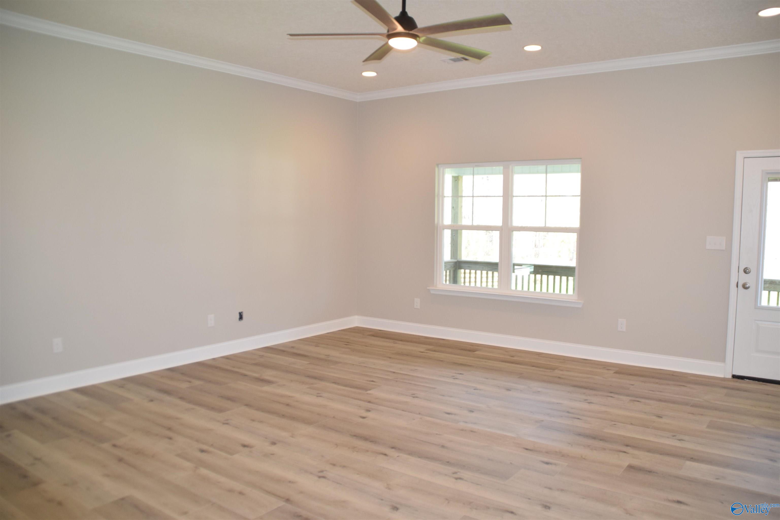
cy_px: 260
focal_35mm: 27
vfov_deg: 47.9
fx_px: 585
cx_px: 390
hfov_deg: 67.4
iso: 800
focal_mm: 18
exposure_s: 1/160
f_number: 5
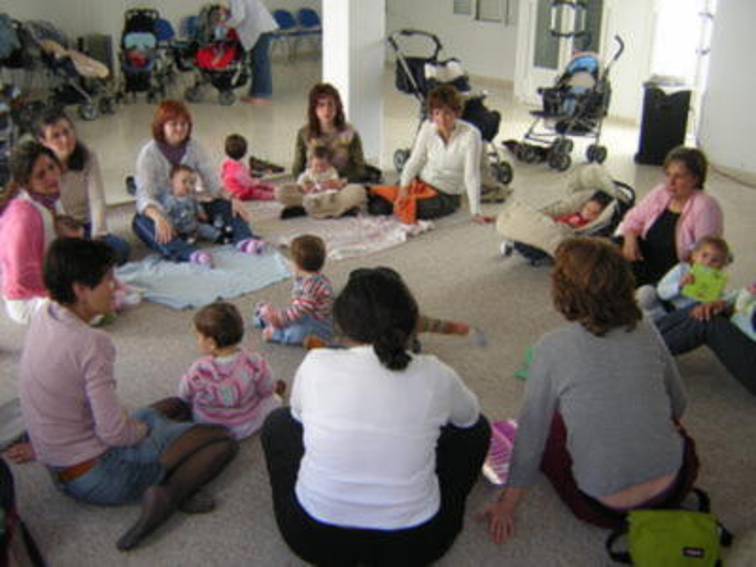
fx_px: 786
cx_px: 378
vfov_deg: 39.7
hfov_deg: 51.4
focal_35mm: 36
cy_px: 284
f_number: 2.6
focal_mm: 4.7
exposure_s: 1/30
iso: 100
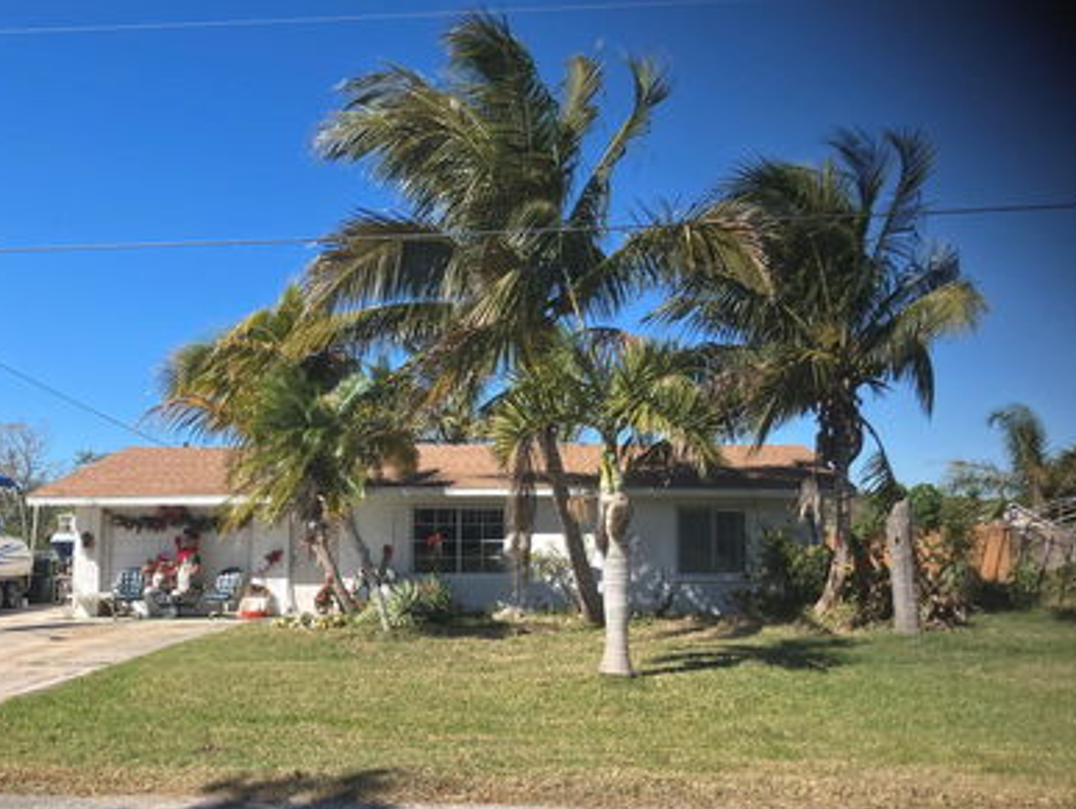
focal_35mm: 37
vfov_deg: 38.7
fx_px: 1151
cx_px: 495
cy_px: 411
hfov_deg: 50.0
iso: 32
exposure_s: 1/1012
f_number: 1.8
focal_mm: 3.99
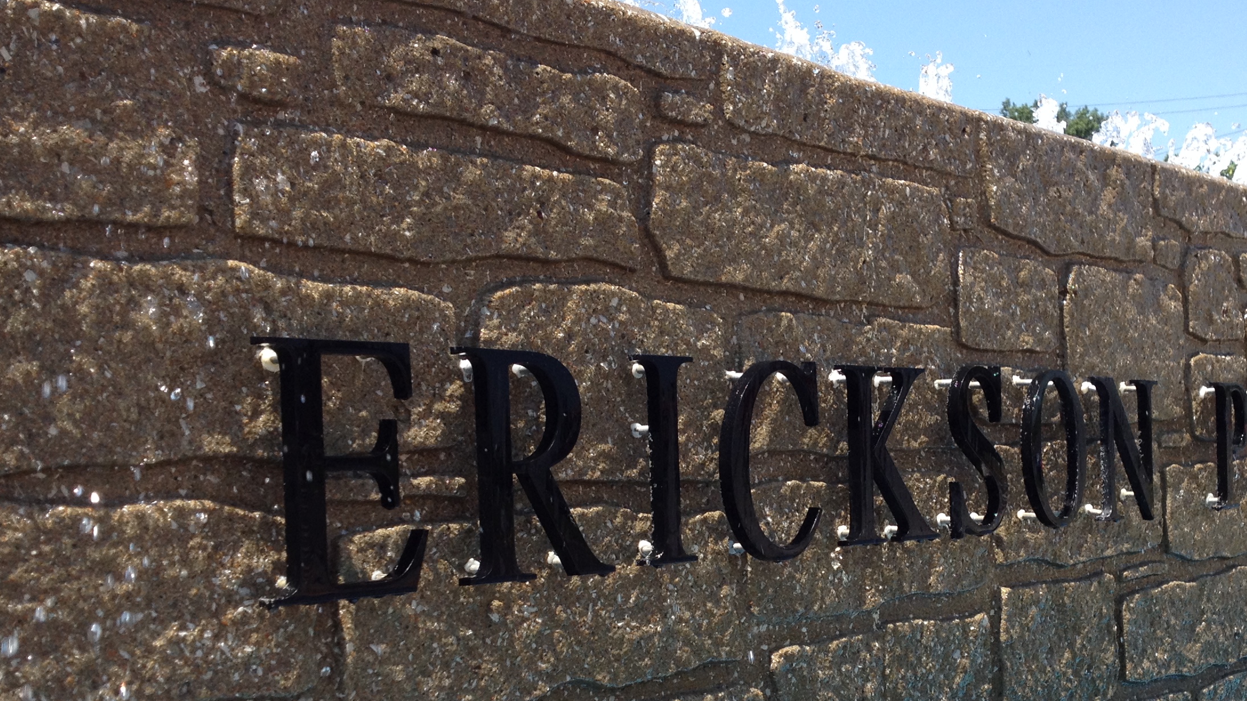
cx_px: 822
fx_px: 1885
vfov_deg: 20.9
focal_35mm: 57
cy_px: 512
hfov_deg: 36.3
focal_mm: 4.28
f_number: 2.4
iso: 50
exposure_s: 1/812
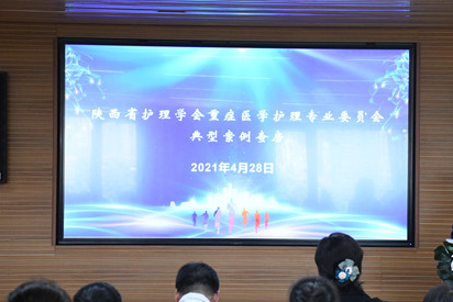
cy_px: 154
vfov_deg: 10.5
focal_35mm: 131
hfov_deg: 15.6
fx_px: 1649
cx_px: 276
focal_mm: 60
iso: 2500
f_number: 5
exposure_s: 1/100
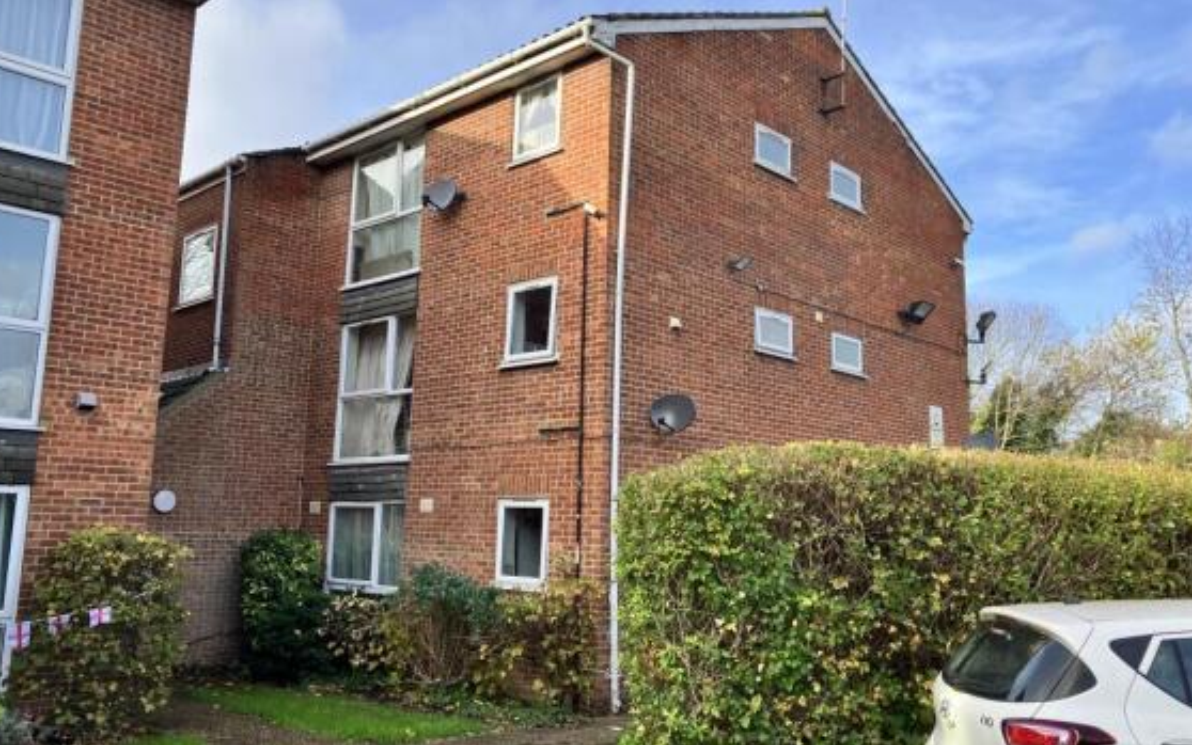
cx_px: 591
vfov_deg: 40.6
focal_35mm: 31
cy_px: 360
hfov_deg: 61.2
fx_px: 1007
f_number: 1.8
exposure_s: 1/501
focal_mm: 3.99
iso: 32
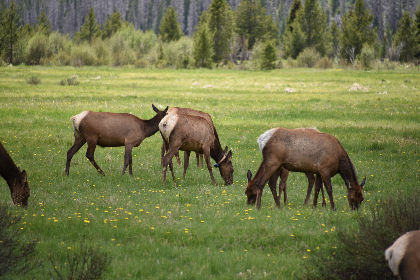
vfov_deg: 4.6
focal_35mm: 300
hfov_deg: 6.9
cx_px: 210
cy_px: 140
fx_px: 3501
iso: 280
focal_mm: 300
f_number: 5.6
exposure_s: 1/640
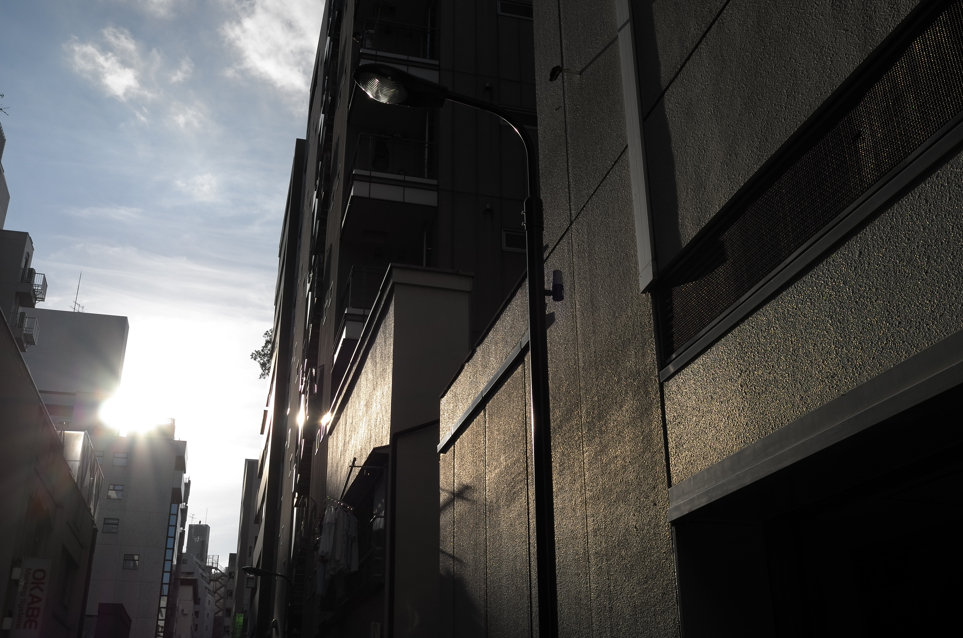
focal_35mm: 36
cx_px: 482
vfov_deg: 36.7
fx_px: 961
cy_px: 319
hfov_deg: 53.2
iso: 100
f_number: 8
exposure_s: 1/800
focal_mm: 24
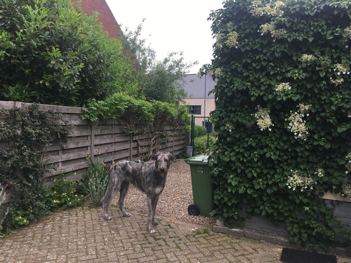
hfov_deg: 61.7
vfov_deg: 48.2
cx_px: 176
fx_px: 294
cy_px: 132
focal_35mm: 29
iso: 25
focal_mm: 4.15
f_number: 2.2
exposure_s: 1/413
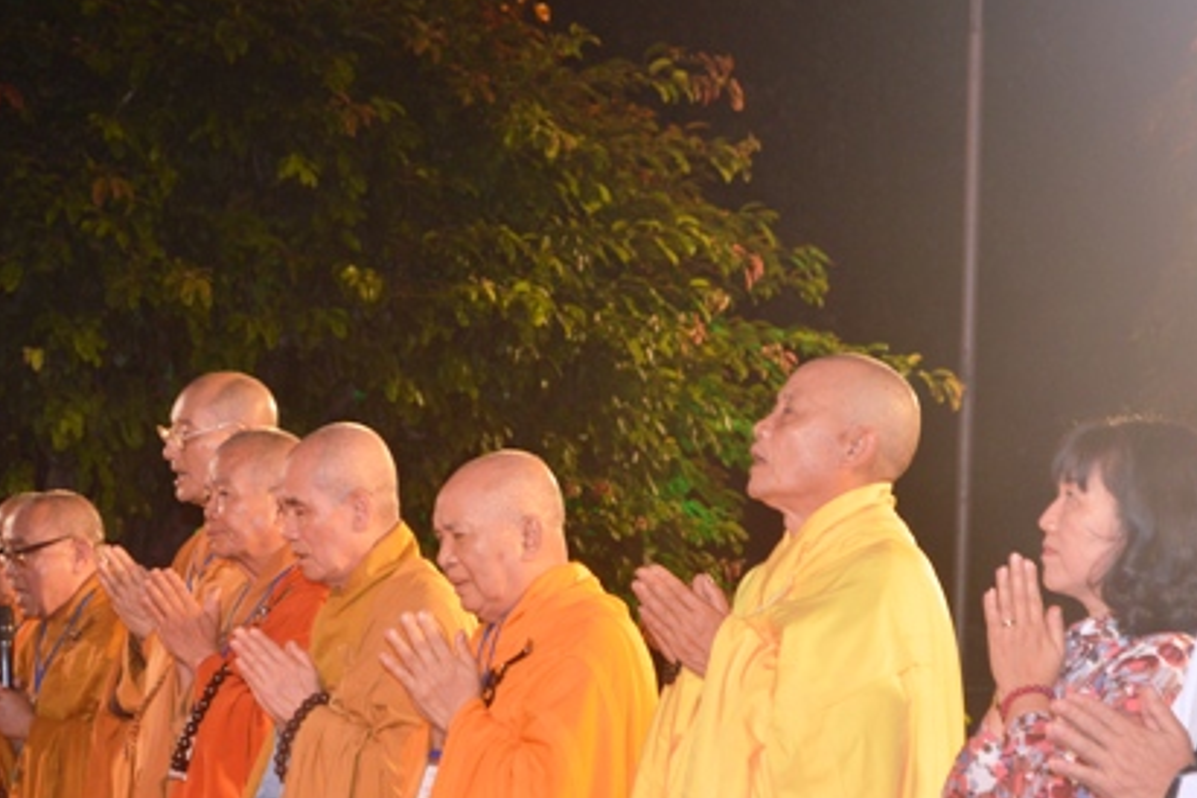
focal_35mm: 112
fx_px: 3724
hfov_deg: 18.3
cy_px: 591
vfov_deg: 12.2
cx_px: 518
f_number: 5.6
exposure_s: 1/60
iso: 400
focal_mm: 48
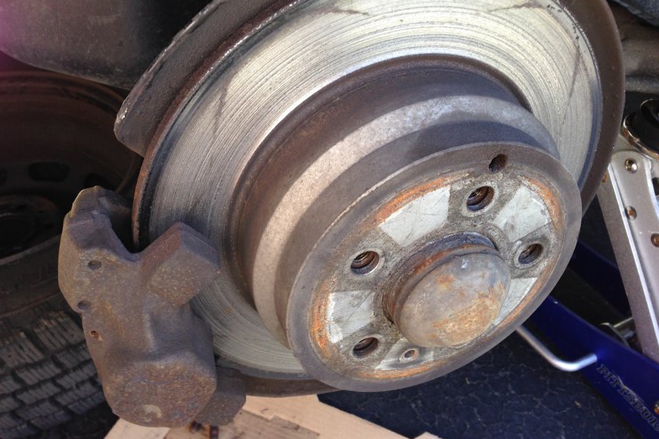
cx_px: 326
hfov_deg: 54.4
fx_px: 641
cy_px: 190
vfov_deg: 37.8
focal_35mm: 35
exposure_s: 1/60
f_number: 2.4
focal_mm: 4.12
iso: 50
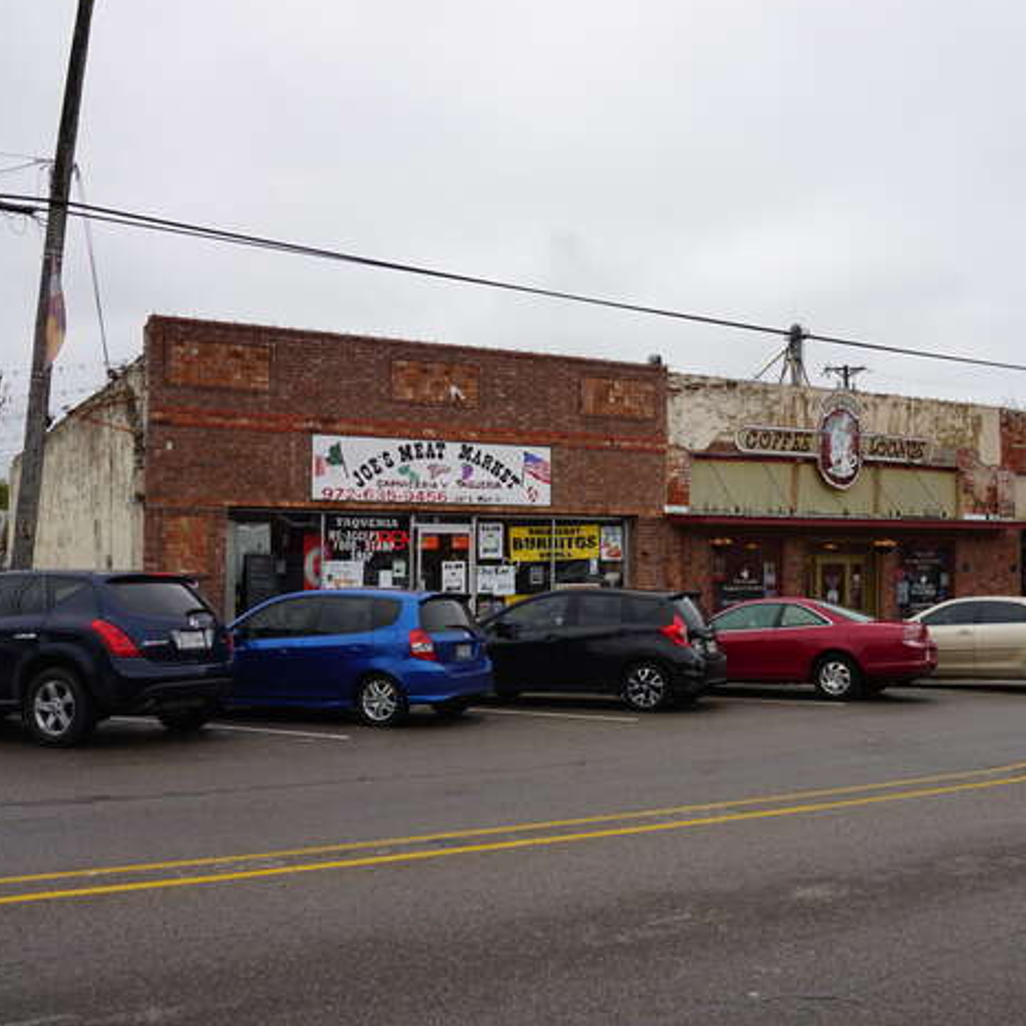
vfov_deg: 47.2
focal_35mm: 35
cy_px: 525
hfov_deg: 46.9
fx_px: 1174
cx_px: 621
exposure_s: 1/100
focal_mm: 16
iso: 100
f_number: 8
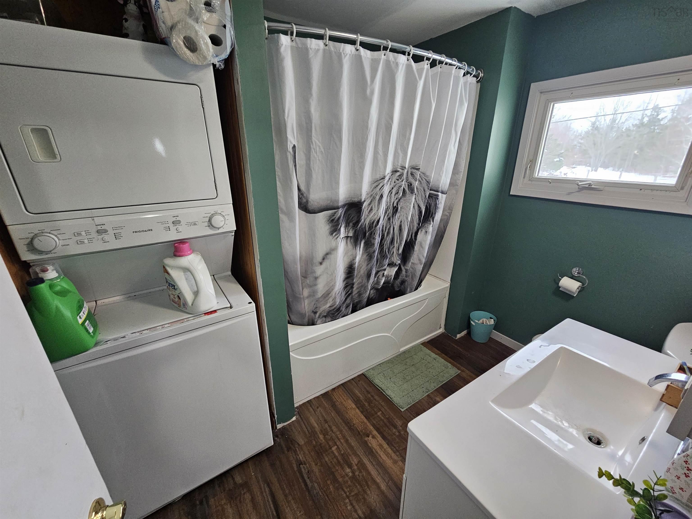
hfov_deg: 106.2
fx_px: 260
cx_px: 346
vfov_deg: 89.9
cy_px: 260
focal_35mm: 13
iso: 400
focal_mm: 2.2
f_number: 2.2
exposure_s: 1/60
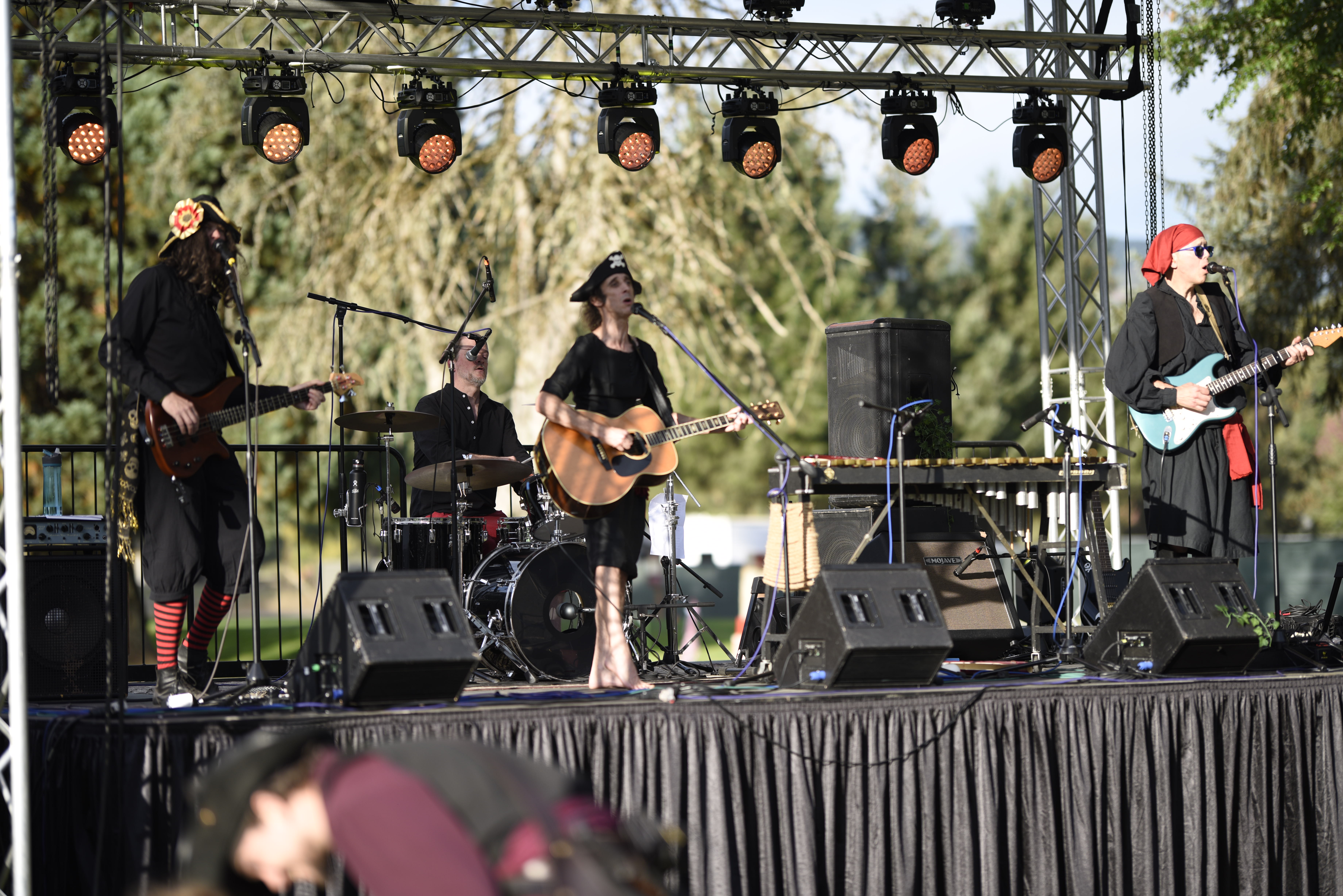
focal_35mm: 105
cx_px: 672
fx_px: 3918
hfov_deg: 19.5
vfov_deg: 13.1
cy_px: 448
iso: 64
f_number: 1.4
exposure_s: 1/1500
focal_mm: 105
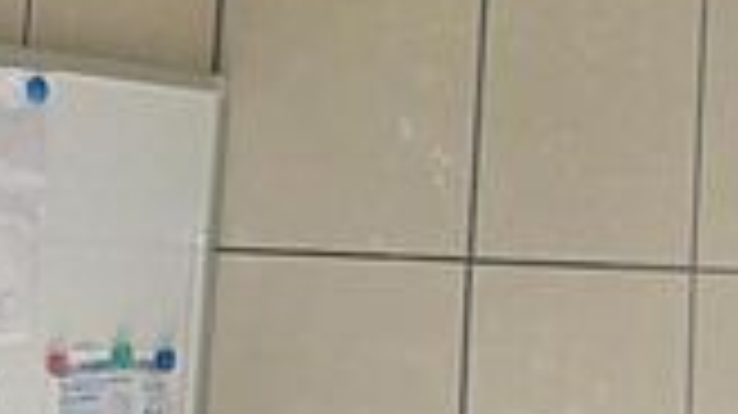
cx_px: 693
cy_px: -209
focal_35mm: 119
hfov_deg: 17.7
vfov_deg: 9.9
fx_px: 2327
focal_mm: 4.6
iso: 80
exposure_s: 1/80
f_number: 2.8
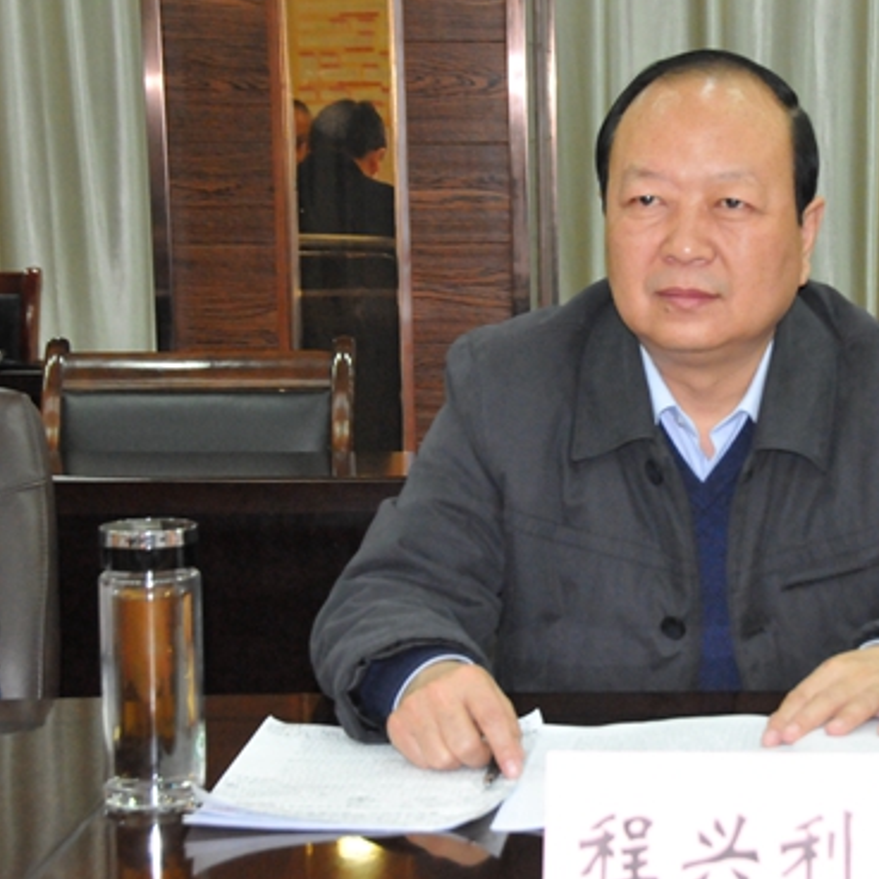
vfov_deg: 20.9
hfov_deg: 20.7
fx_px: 2384
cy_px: 451
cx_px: 686
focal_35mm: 83
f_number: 7.1
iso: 3200
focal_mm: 40
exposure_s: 1/60
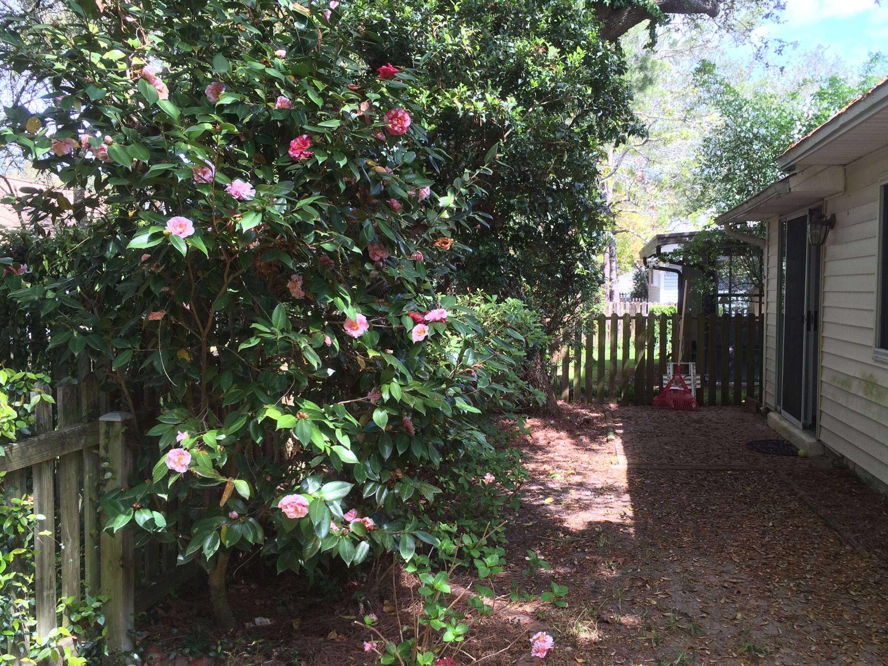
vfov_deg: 42.9
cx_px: 484
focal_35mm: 33
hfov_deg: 55.3
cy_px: 347
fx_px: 847
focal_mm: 4.15
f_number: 2.2
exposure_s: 1/175
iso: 32
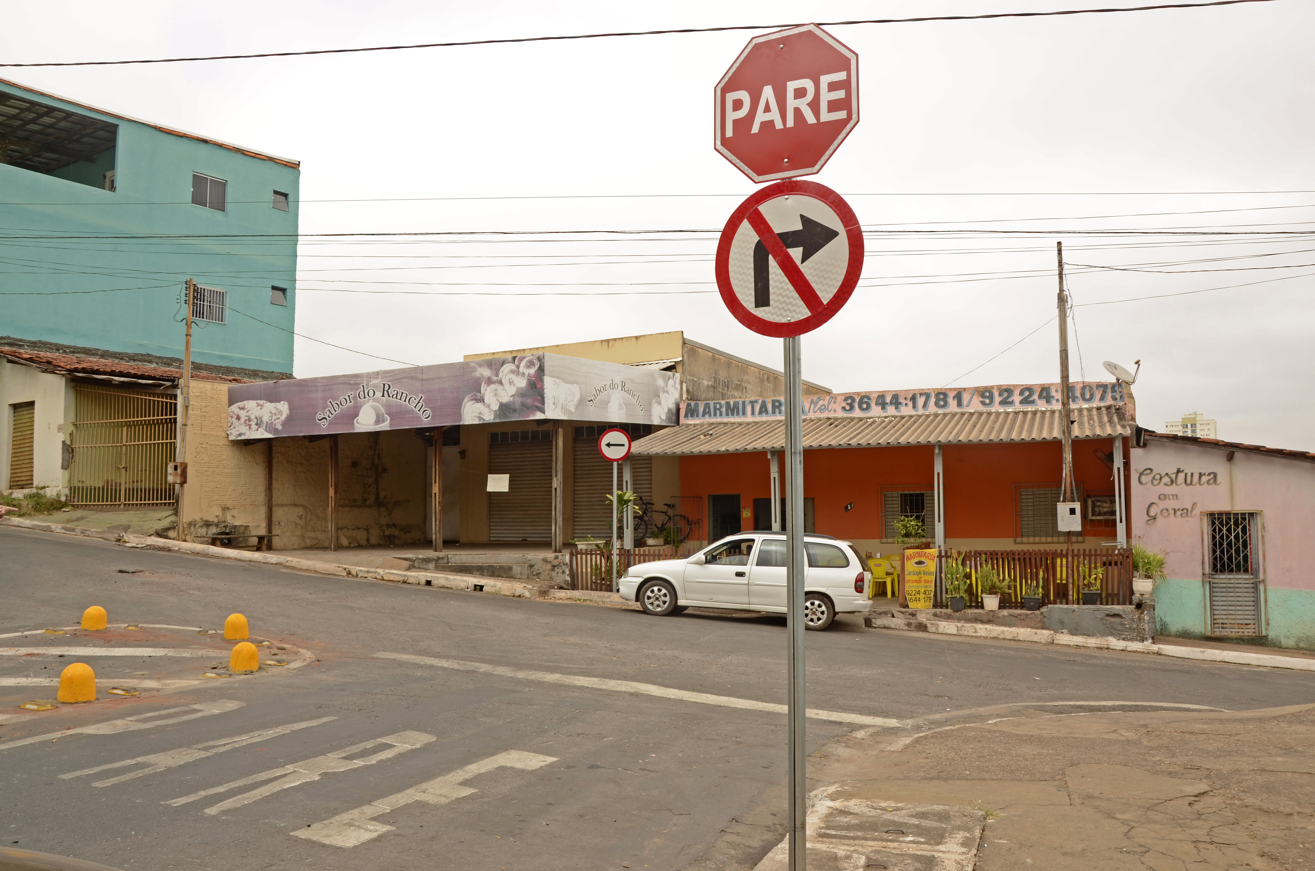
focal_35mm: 27
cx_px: 658
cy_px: 436
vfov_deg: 47.7
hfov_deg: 67.5
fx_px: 984
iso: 100
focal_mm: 18
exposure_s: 1/125
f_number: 9
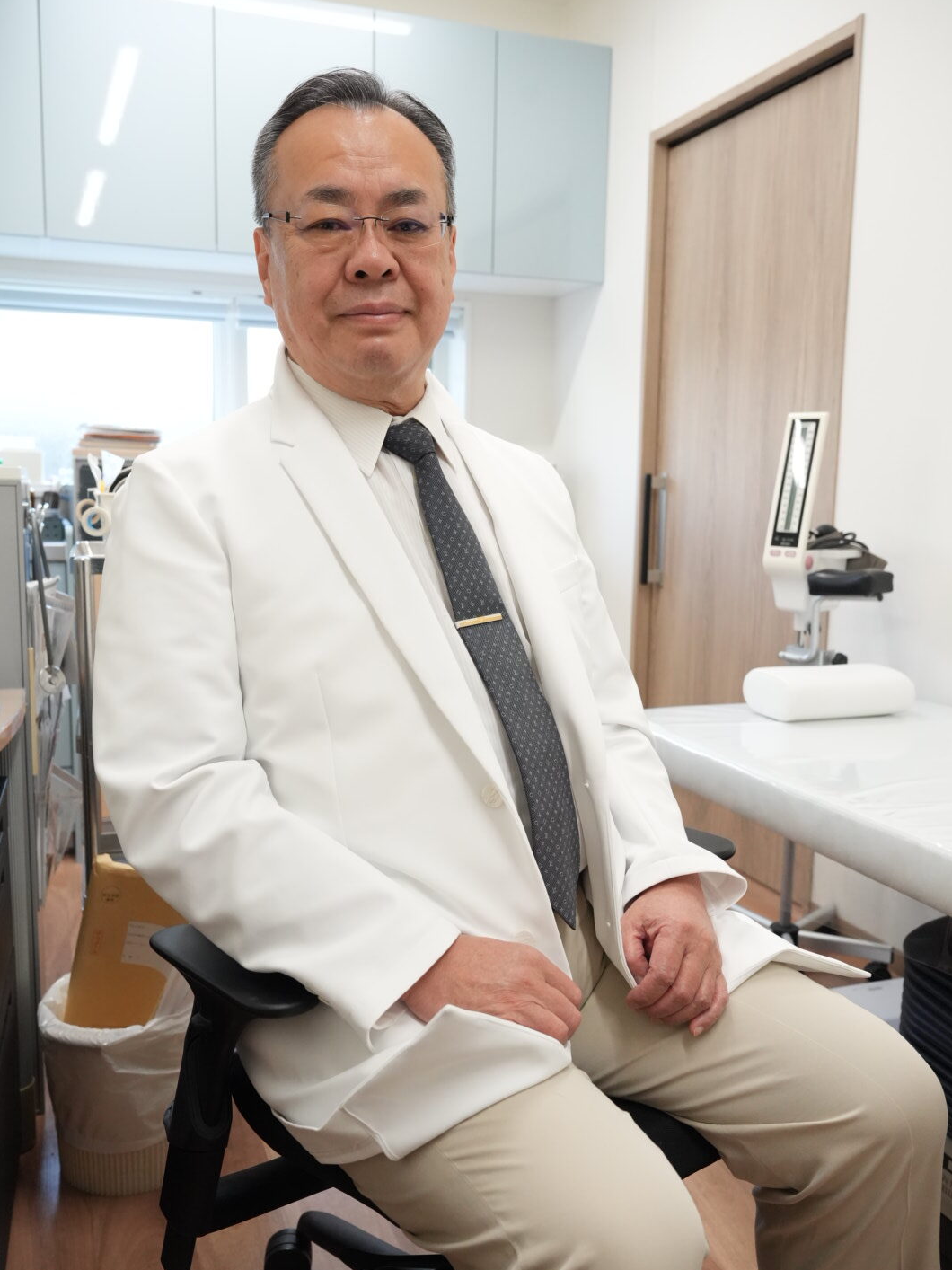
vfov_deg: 55.3
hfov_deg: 42.9
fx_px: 1210
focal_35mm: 33
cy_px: 658
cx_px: 469
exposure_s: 1/320
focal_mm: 30
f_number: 5.6
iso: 4000
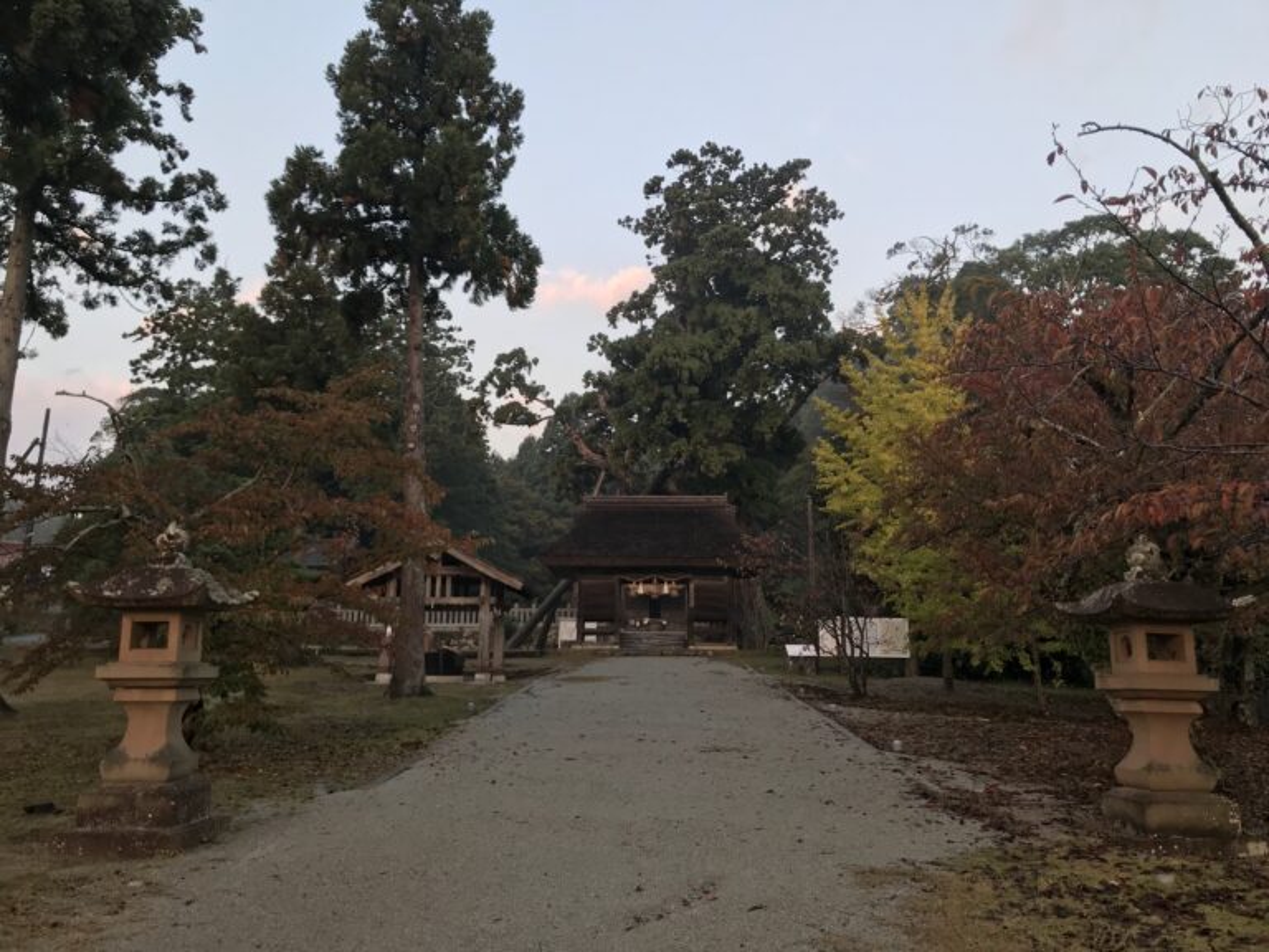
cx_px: 634
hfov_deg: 63.4
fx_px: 1026
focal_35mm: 28
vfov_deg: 49.7
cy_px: 476
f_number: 1.8
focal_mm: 3.99
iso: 32
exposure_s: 1/120
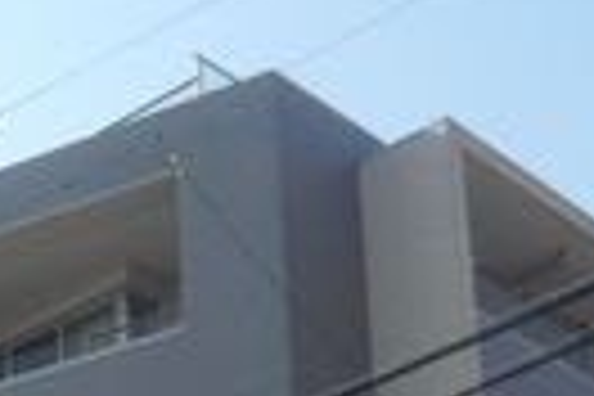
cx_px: -216
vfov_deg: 9.6
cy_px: 837
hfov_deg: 14.7
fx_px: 2178
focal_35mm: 132
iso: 100
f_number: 8
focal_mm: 4.6
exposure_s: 1/125
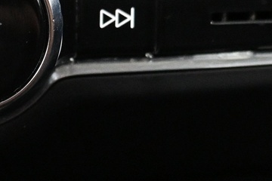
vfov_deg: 12.7
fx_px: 816
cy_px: 63
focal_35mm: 108
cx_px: -53
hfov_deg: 18.0
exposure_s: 1/30
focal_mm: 16
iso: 4000
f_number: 3.5
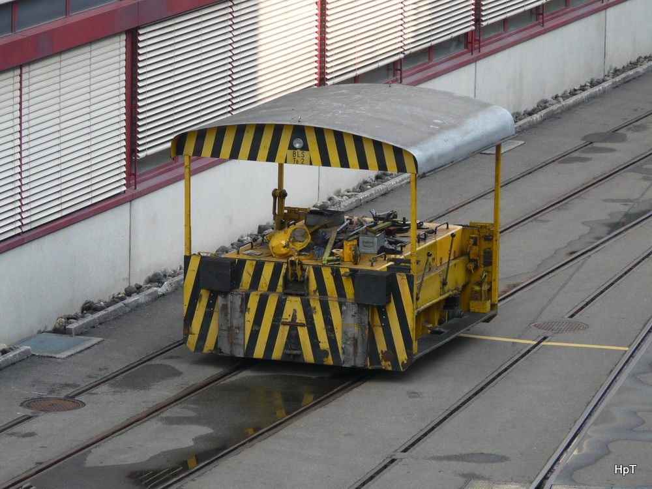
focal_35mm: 244
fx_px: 4596
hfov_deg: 8.1
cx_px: 326
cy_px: 244
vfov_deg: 6.1
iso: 100
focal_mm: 40
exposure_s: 1/200
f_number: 4
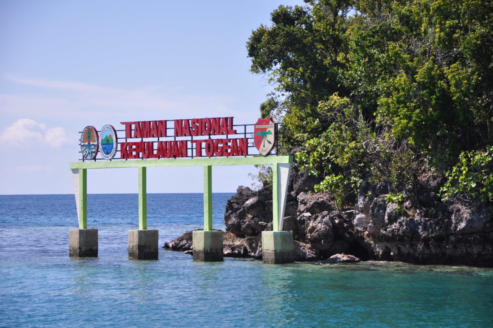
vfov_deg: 10.1
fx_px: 1846
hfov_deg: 15.2
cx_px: 246
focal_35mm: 135
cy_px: 164
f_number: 5.6
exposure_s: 1/1600
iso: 400
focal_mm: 90
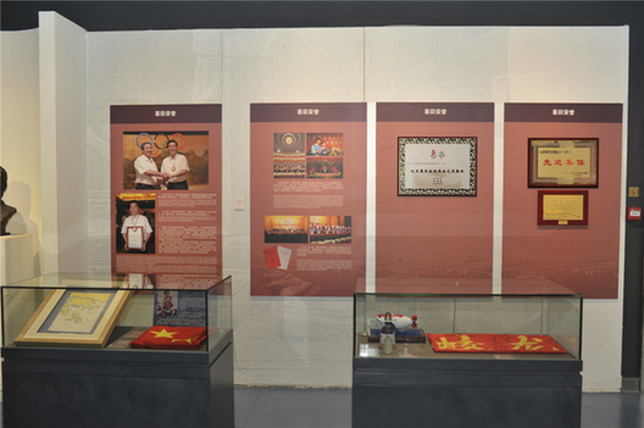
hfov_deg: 54.5
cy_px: 214
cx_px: 322
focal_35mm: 35
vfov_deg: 37.8
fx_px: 626
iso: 800
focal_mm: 35
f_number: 3.2
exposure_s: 1/60
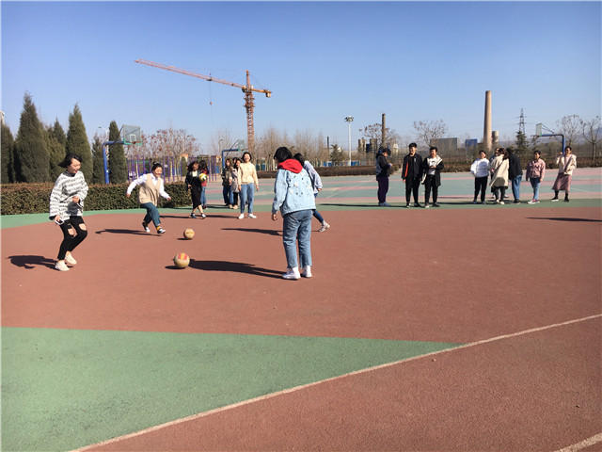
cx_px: 301
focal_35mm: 29
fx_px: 504
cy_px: 226
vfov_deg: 48.2
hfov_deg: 61.7
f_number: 2.2
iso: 25
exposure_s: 1/1637
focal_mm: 4.15
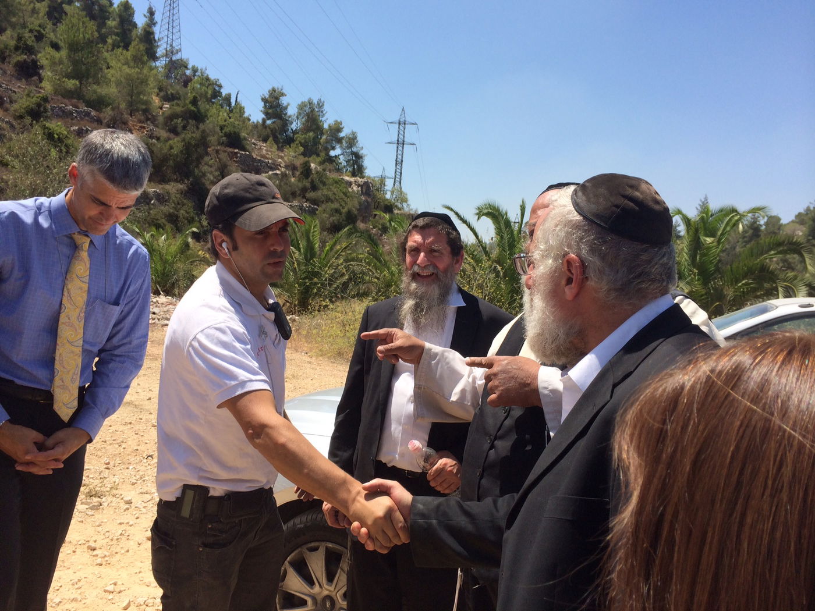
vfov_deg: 46.8
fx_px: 706
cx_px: 408
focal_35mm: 30
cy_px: 306
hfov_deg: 60.0
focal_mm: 4.12
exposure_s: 1/1953
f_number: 2.2
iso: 40
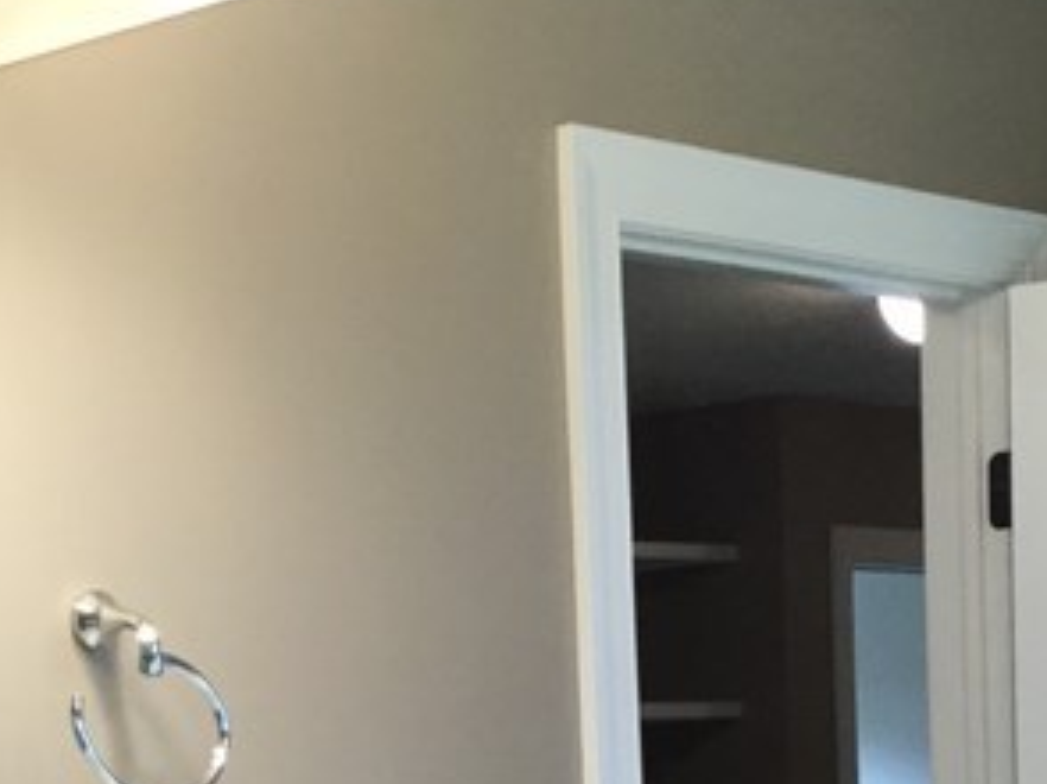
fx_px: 3264
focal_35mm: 108
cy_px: 1205
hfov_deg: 18.2
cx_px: 456
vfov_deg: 12.9
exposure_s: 1/40
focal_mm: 3.3
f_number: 2.4
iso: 25
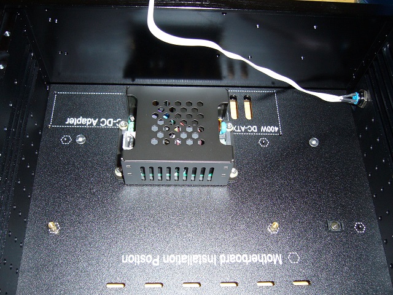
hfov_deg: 52.6
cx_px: 196
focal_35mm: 35
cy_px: 148
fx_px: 397
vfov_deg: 40.7
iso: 100
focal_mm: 5.8
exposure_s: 1/30
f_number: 2.8
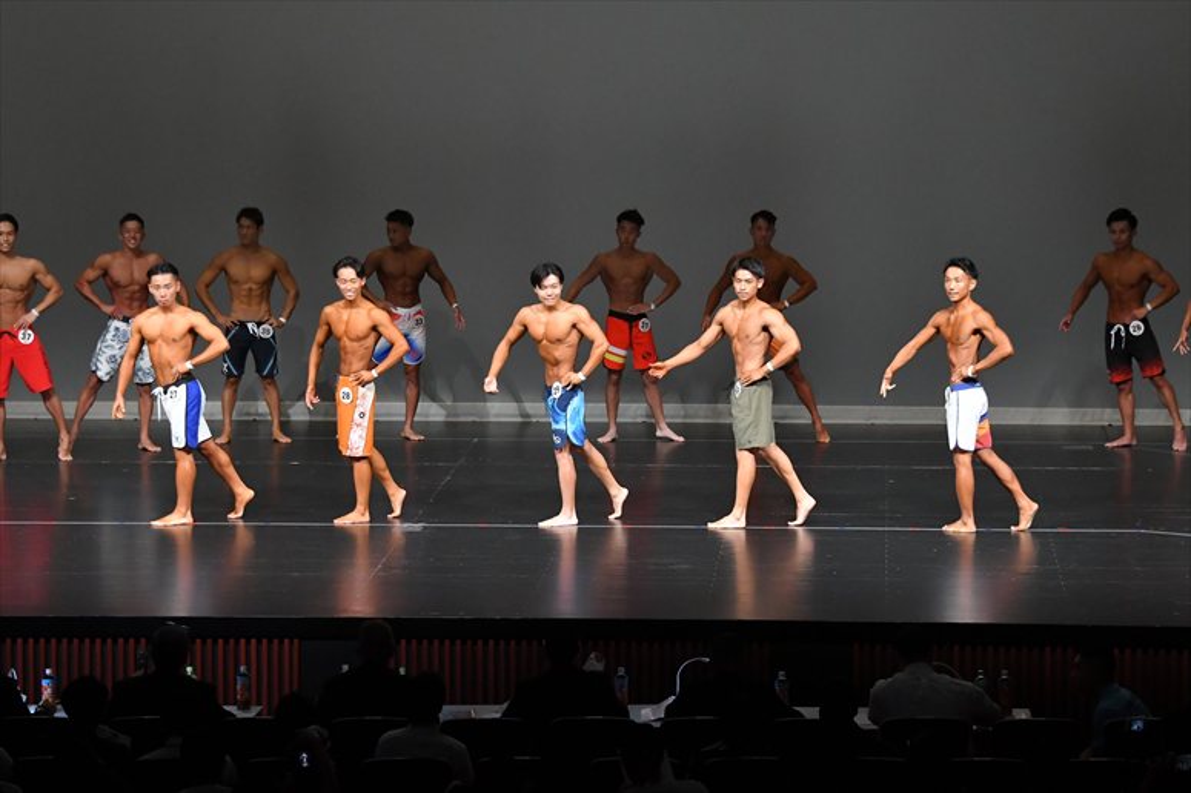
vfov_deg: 10.2
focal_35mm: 135
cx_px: 596
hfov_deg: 15.2
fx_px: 4464
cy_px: 396
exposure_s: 1/400
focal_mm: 90
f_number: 5.6
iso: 4000
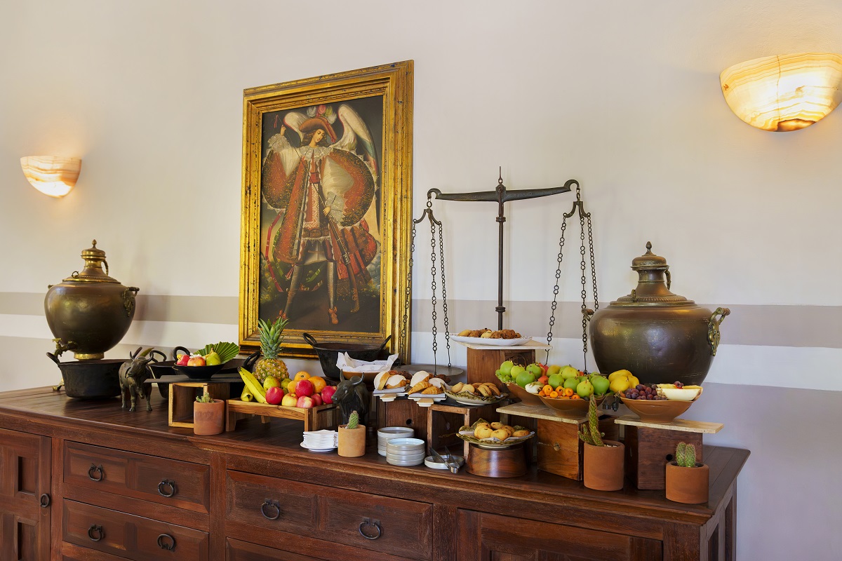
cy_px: 280
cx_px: 421
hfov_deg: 60.8
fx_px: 718
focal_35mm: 31
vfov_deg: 42.7
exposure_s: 1/250
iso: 2500
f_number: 3.5
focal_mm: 30.7
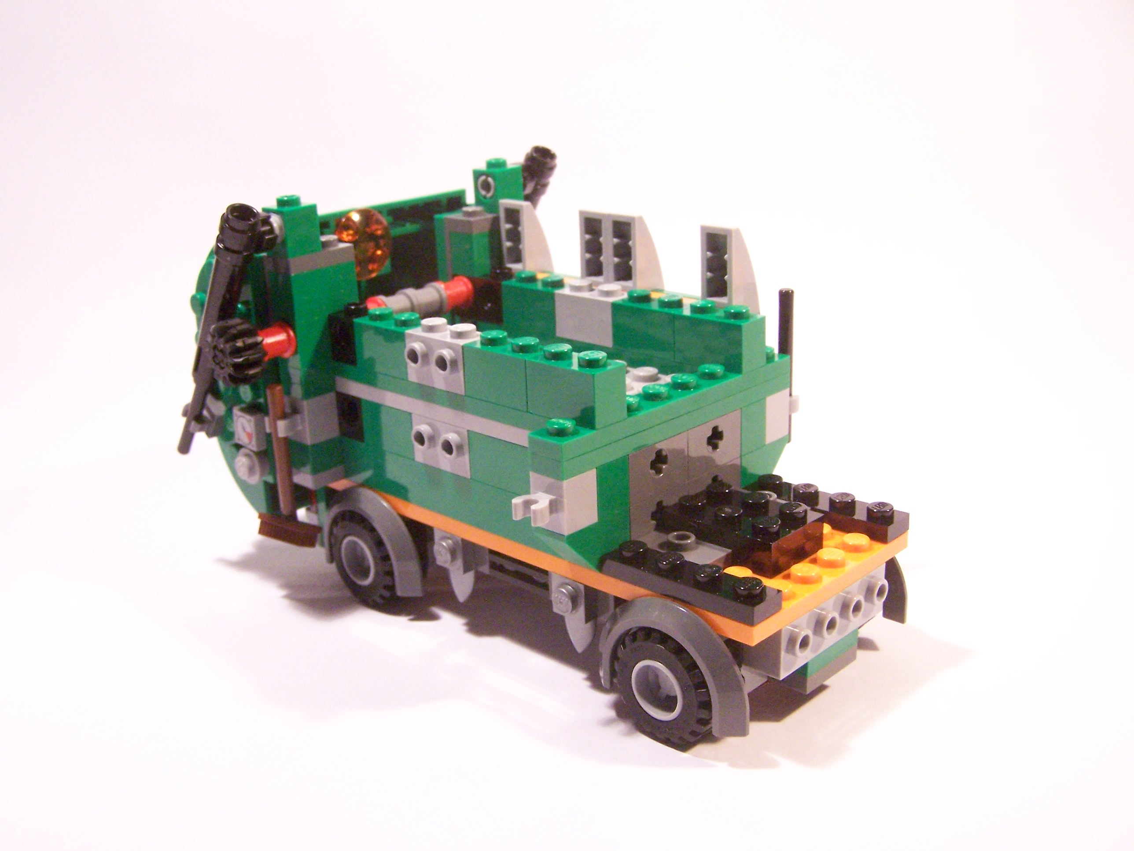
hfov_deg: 49.0
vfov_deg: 37.7
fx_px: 1245
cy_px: 426
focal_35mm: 38
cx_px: 567
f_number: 3.2
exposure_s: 1/45
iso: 400
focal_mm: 6.3
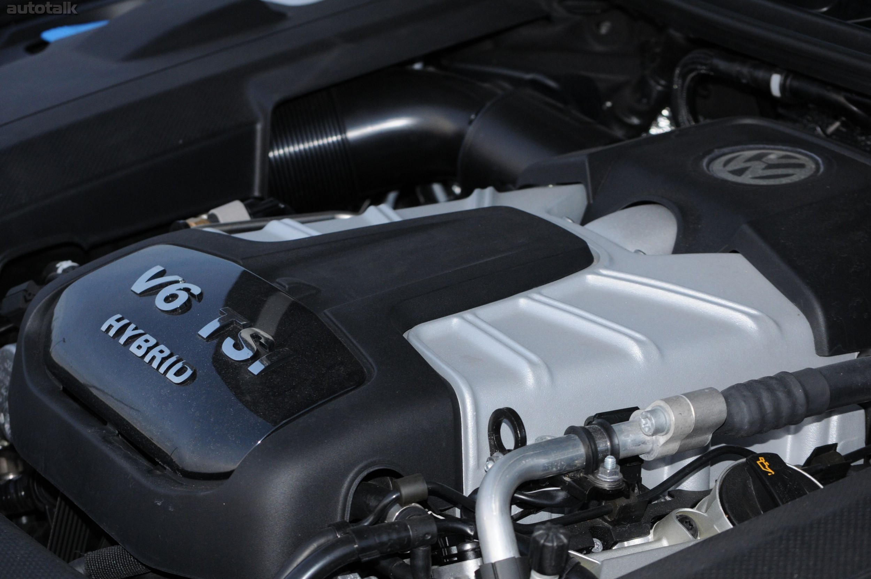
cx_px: 436
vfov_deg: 16.5
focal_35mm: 82
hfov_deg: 24.6
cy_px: 290
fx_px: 1994
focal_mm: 55
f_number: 8
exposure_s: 1/60
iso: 640
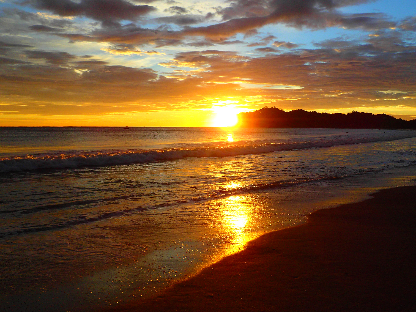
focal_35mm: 32
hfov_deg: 56.8
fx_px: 385
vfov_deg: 44.1
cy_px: 163
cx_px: 219
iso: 100
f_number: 3.2
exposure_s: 1/640
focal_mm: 5.5
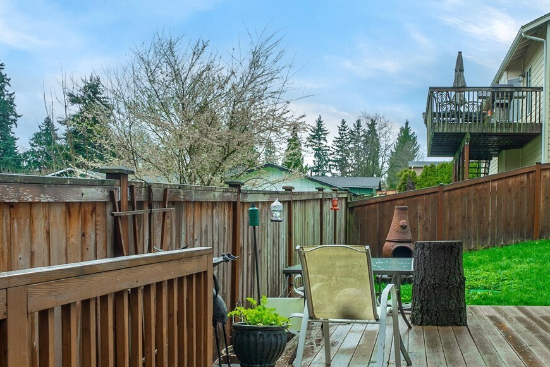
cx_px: 403
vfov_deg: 35.7
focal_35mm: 37
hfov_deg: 50.0
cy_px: 236
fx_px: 566
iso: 80
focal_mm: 19
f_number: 7.1
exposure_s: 1/80
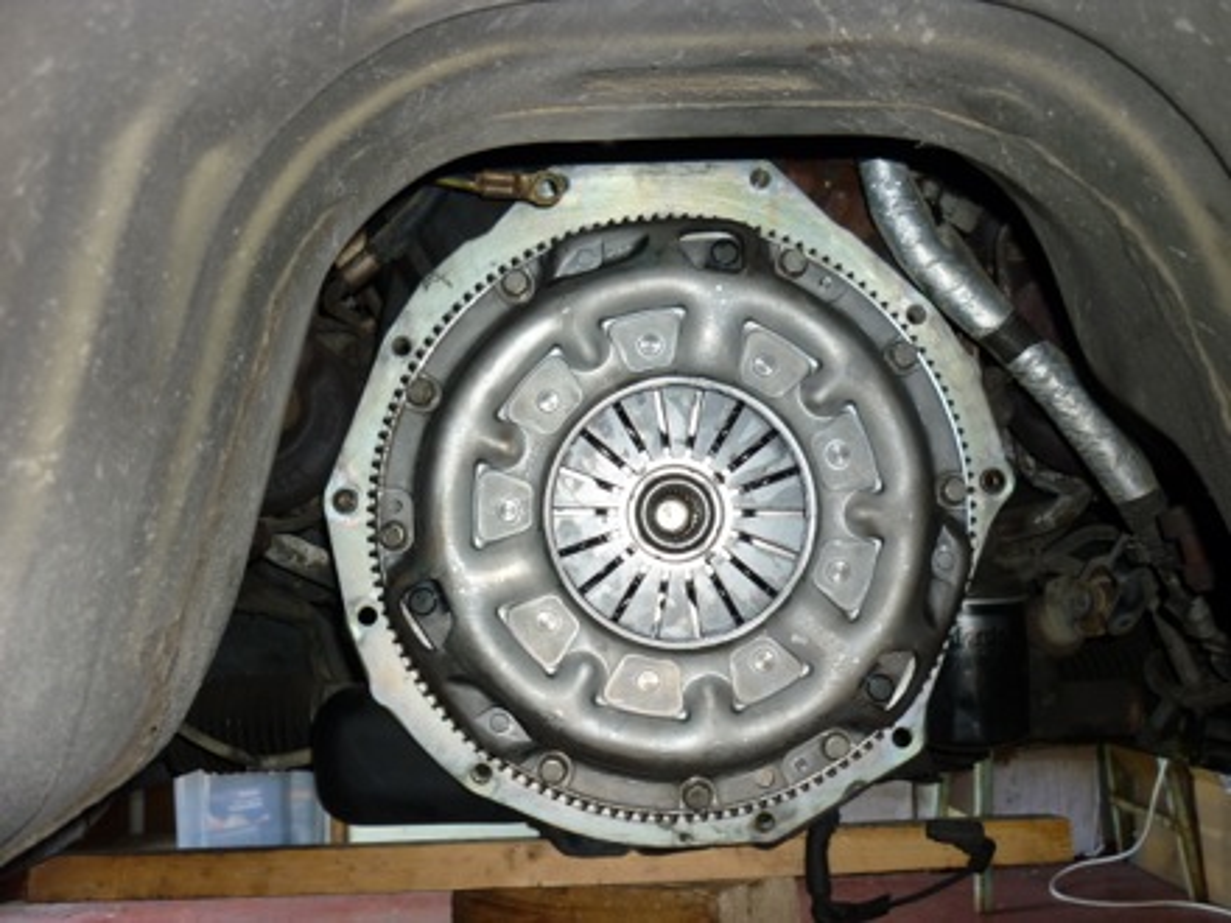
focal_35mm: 33
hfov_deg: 55.4
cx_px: 616
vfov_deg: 42.9
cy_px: 462
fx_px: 1174
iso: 100
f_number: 2.8
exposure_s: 1/30
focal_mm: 5.5
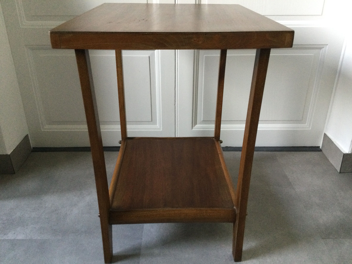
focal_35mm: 31
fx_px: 315
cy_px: 132
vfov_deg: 45.4
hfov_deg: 58.4
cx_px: 176
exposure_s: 1/20
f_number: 2.4
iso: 200
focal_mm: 3.3
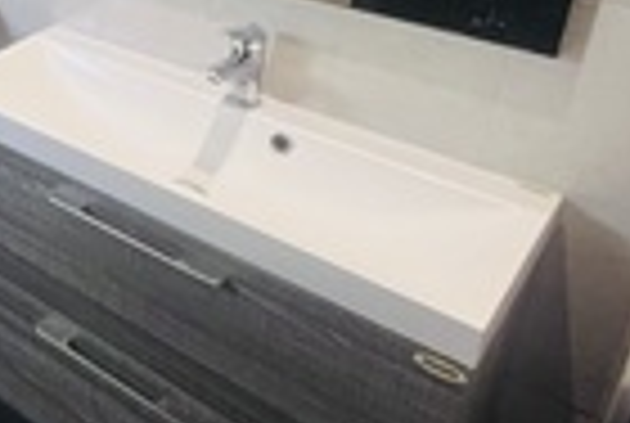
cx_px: -259
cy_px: -70
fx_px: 772
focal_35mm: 44
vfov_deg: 27.4
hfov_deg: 30.5
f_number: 1.8
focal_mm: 1.57
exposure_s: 1/50
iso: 500
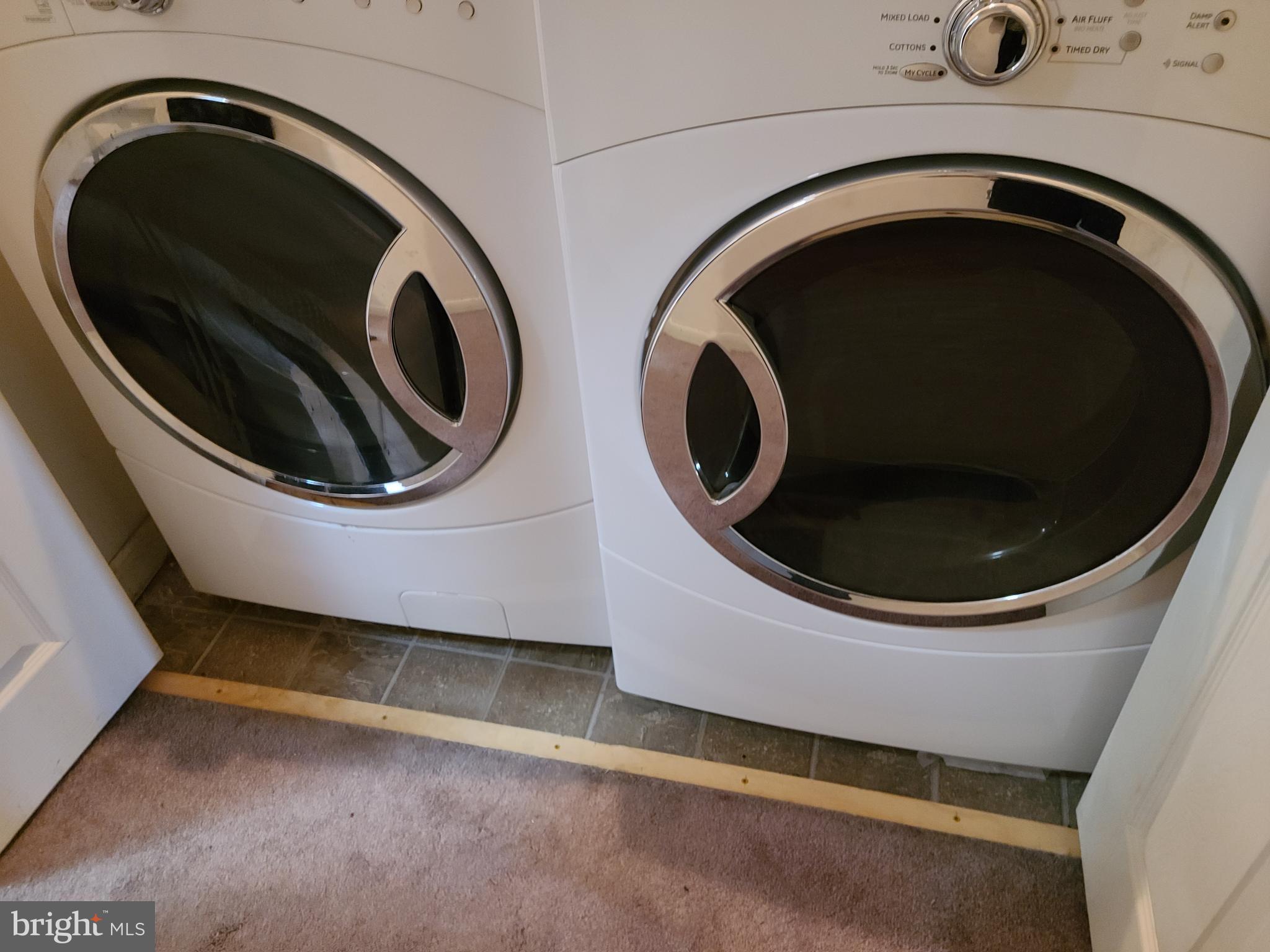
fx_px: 1027
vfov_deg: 49.7
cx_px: 635
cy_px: 476
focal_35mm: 28
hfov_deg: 63.4
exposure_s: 1/17
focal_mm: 5.9
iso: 500
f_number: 2
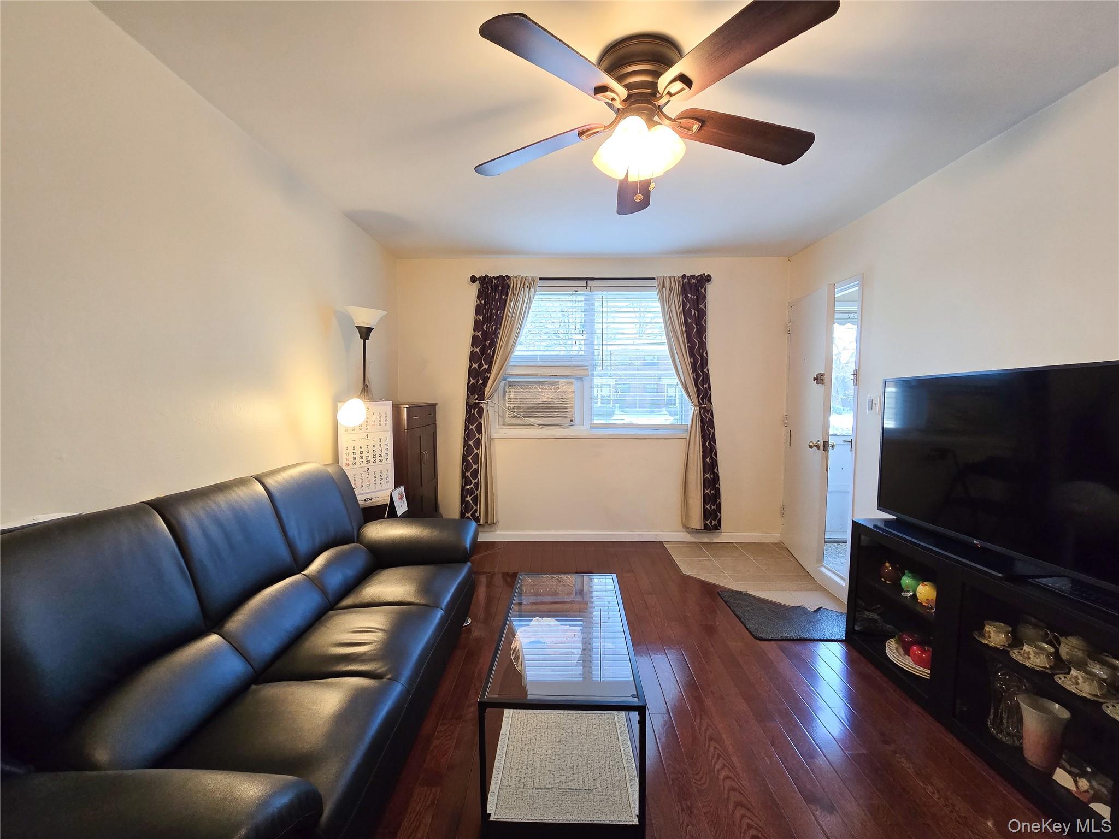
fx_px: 420
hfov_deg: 106.2
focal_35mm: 13
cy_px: 420
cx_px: 560
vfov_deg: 89.9
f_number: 2.2
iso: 160
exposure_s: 1/60
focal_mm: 2.2
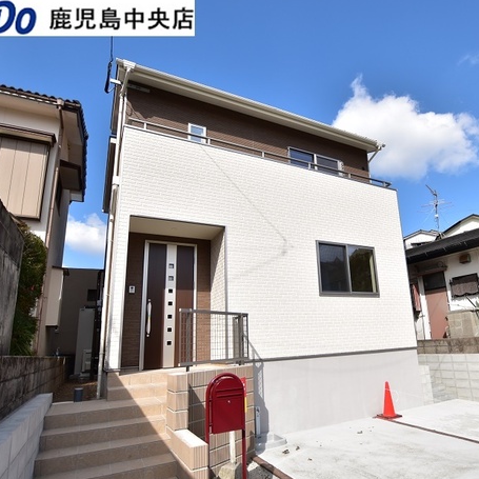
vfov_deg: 72.0
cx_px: 290
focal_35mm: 21
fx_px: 329
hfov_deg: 71.3
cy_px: 257
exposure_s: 1/2500
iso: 160
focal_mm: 10
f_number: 3.5
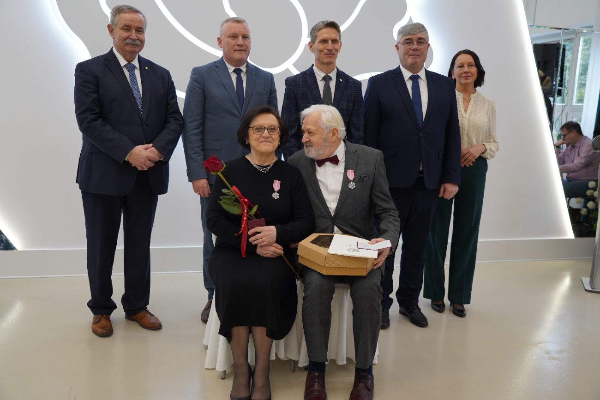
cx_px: 300
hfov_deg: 57.2
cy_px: 200
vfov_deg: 40.0
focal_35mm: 33
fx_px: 550
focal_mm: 33
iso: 1250
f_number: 4
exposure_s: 1/125
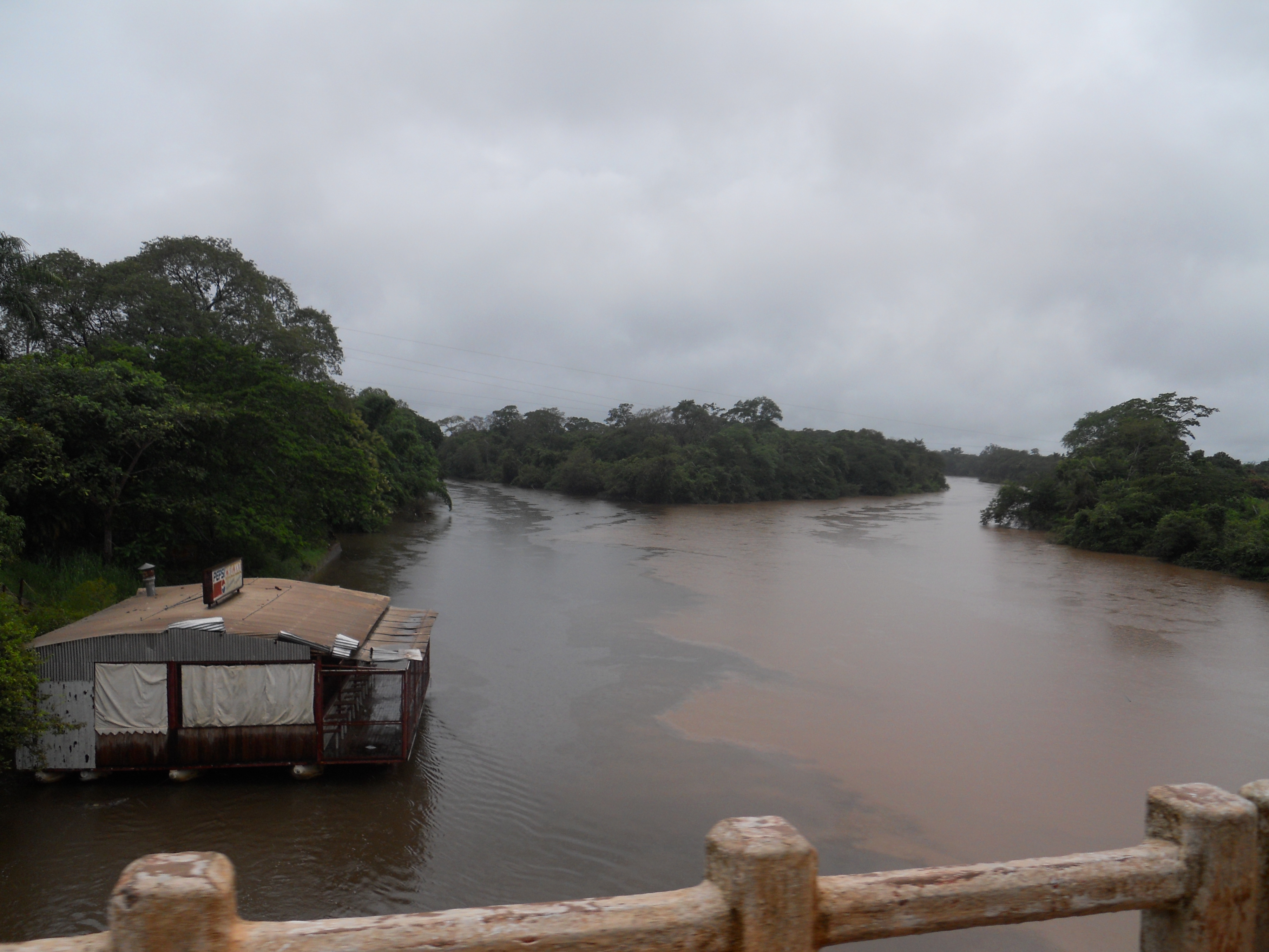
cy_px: 476
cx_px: 634
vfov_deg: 49.7
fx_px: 1026
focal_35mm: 28
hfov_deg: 63.4
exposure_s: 1/500
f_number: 5.4
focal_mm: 5
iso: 80
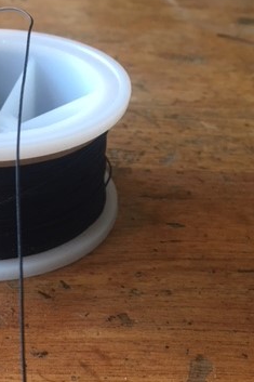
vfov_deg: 47.4
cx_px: 46
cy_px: 189
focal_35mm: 41
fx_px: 434
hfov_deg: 31.6
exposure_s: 1/30
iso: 40
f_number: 2.2
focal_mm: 4.15
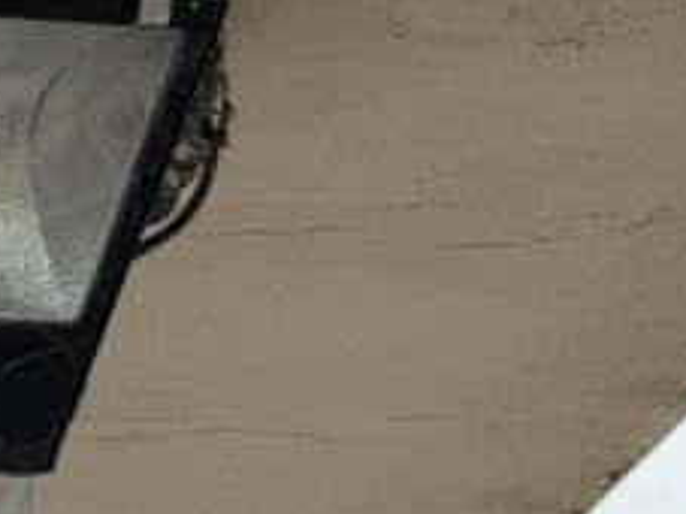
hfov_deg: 3.1
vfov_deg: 2.3
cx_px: -798
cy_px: 1330
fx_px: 12558
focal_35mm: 634
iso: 50
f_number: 2.8
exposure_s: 1/442
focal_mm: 15.66
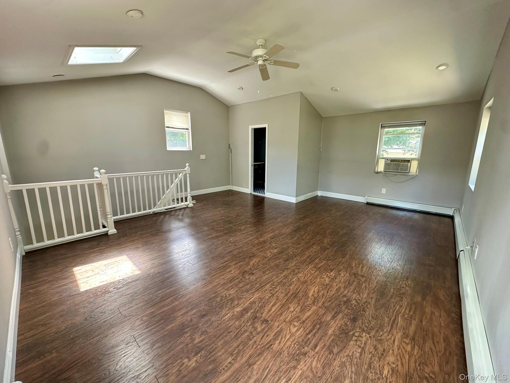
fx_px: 206
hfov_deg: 102.1
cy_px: 192
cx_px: 255
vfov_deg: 85.7
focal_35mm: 14
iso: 200
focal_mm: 2.22
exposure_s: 1/99
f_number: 2.2
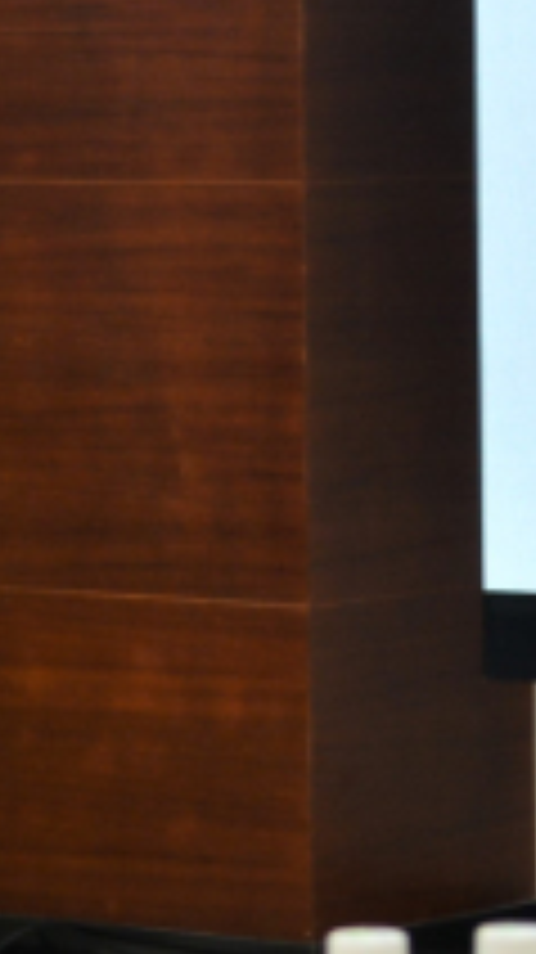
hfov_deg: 4.8
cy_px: -45
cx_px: 284
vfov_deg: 8.5
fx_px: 6403
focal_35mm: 253
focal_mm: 40
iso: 320
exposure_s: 1/40
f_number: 4
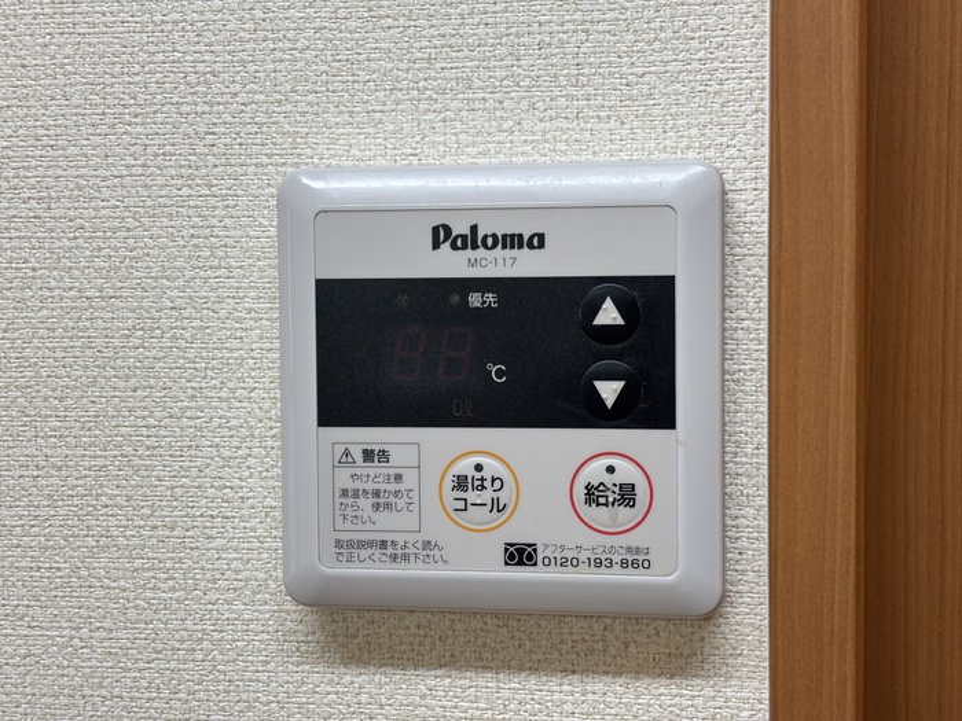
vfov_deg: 28.0
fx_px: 1445
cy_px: 360
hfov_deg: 36.8
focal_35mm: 52
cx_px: 481
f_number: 1.6
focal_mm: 5.96
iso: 50
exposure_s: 1/60
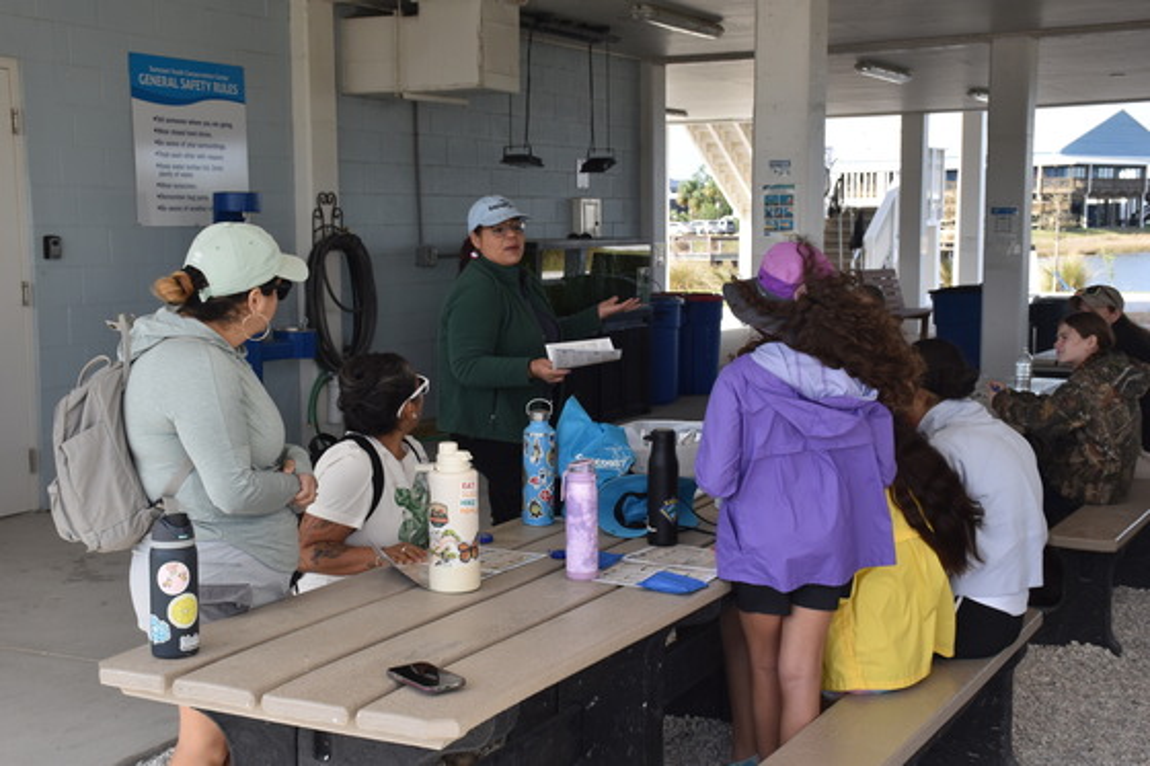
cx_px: 575
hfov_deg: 38.9
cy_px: 383
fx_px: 1629
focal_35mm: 51
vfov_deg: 26.5
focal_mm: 34
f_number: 8
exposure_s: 1/250
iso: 280
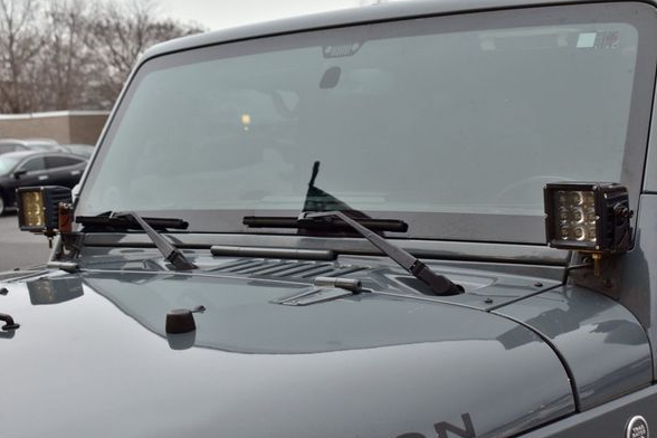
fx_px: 1131
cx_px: 344
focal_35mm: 62
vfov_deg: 21.9
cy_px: 221
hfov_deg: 32.4
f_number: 6.3
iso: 400
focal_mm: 38
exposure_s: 1/20
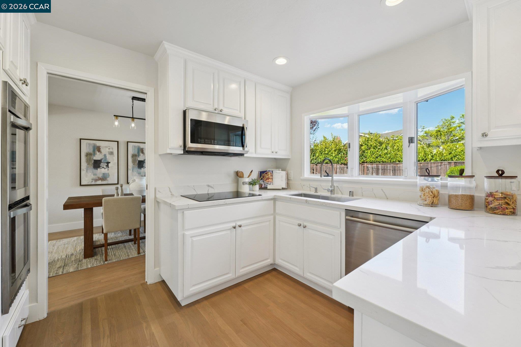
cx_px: 260
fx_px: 203
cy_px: 174
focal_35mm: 14
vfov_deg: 81.2
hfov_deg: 104.3
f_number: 8
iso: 640
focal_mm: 14
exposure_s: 1/60
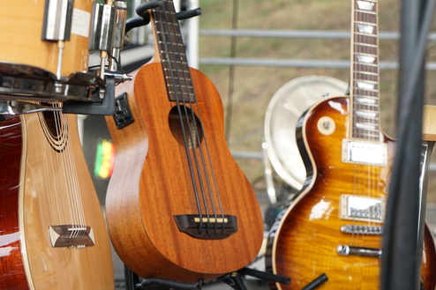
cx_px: 218
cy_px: 145
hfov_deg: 29.3
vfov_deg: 19.7
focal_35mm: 69
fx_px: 835
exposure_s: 1/80
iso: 320
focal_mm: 69
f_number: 6.3
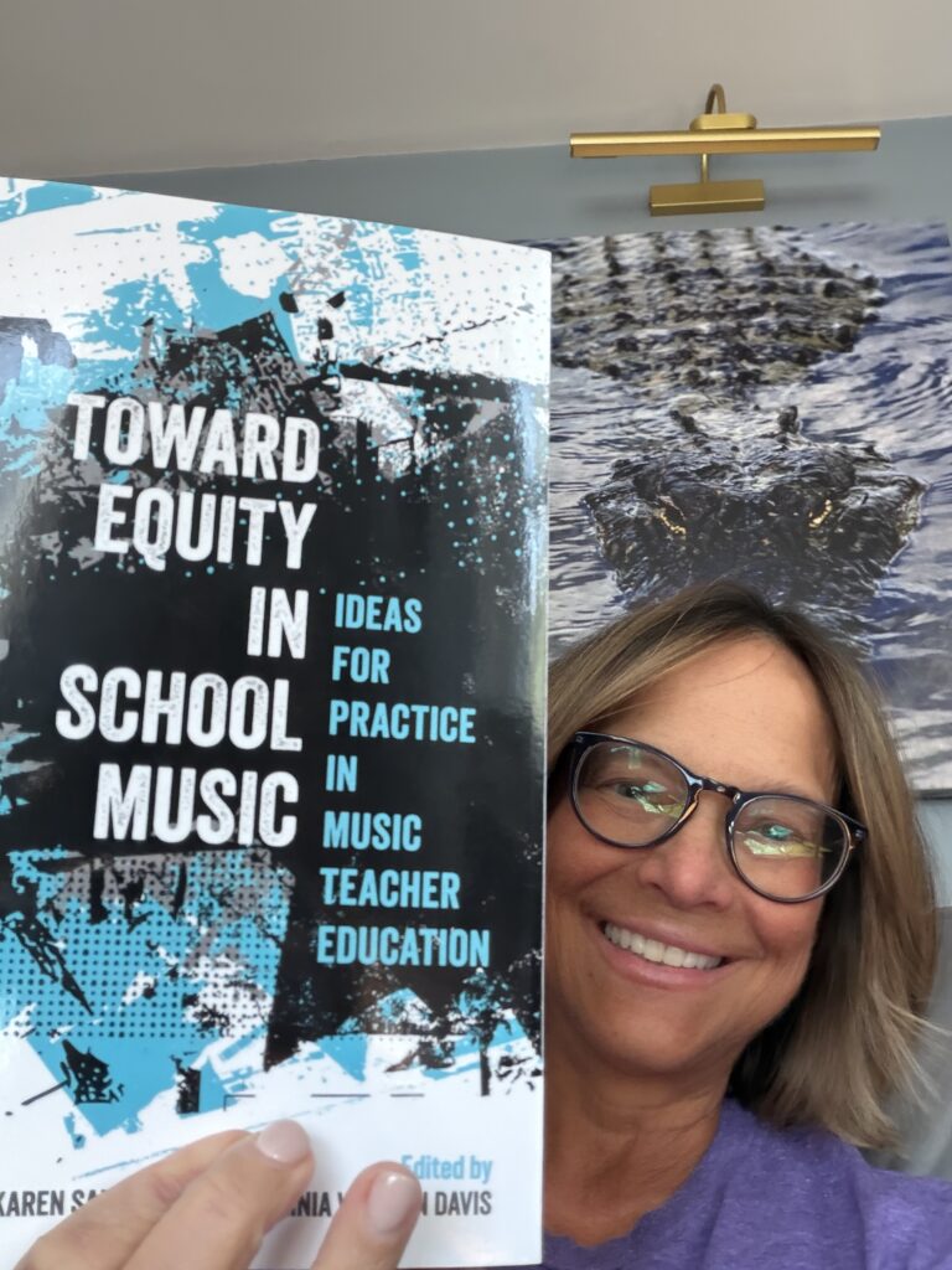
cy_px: 635
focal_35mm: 30
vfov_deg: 60.0
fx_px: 1100
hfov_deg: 46.8
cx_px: 476
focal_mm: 2.71
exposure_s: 1/60
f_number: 1.9
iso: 250
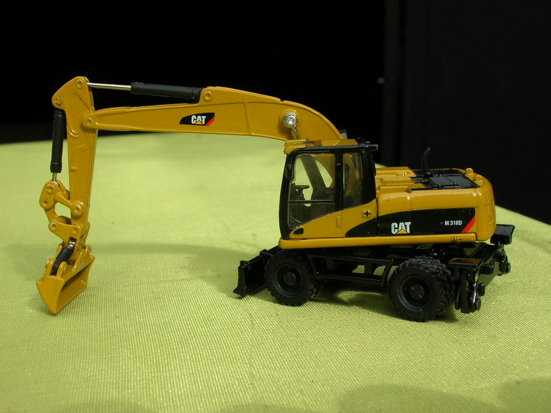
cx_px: 276
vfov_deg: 31.5
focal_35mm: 46
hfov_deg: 41.2
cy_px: 206
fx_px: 732
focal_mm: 7.7
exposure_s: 1/240
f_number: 5.4
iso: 50
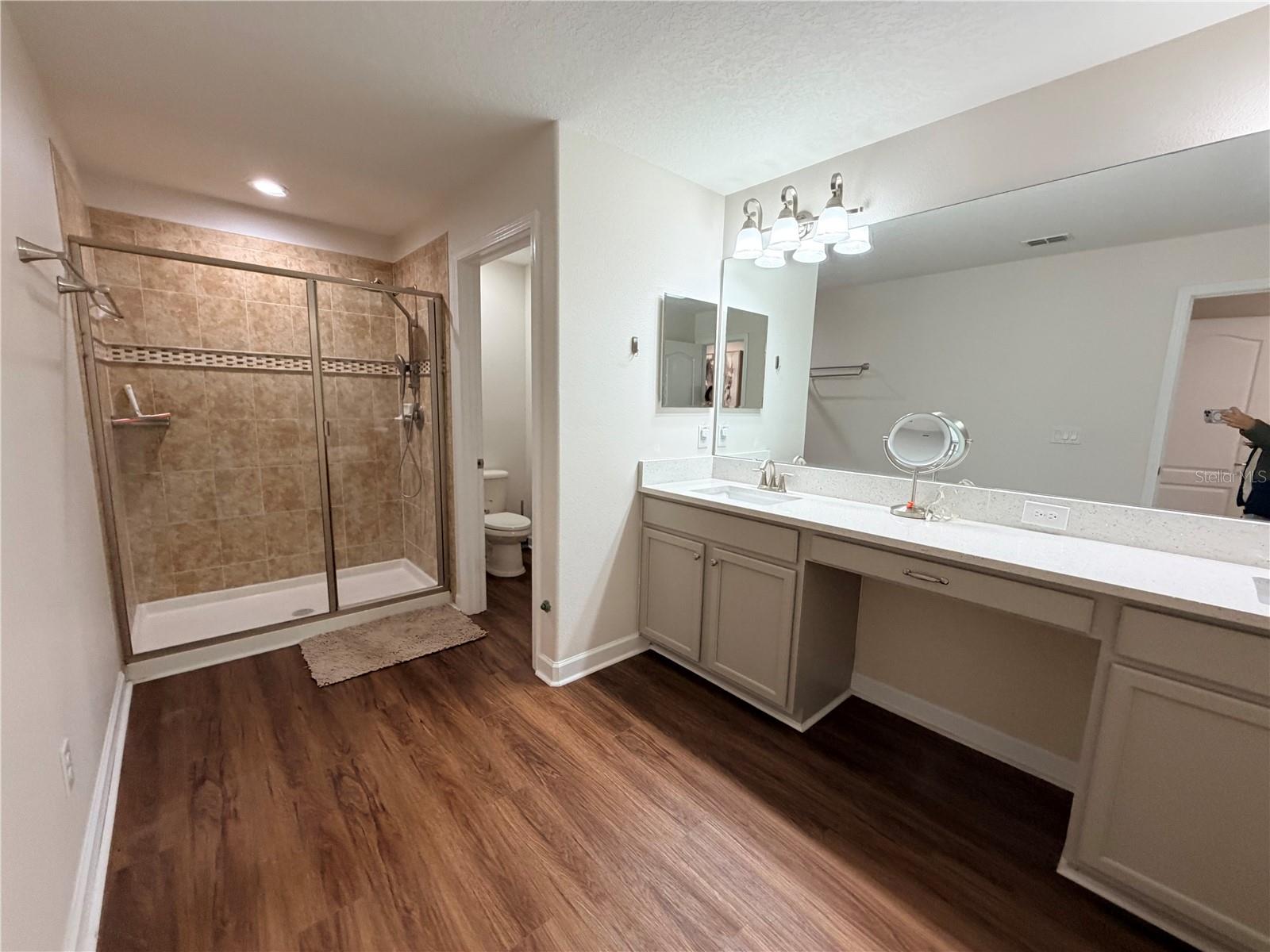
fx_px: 514
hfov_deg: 102.1
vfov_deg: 85.7
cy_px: 476
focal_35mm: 14
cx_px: 635
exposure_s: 1/120
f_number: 2.2
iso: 320
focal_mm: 2.22
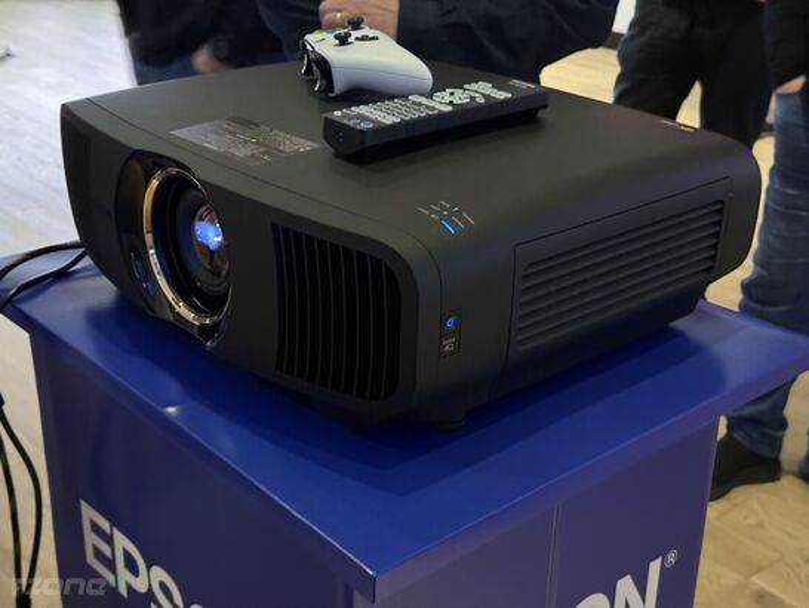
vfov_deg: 30.3
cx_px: 404
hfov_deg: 39.6
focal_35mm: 48
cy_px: 304
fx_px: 1122
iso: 640
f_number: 1.78
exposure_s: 1/20
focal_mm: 6.76
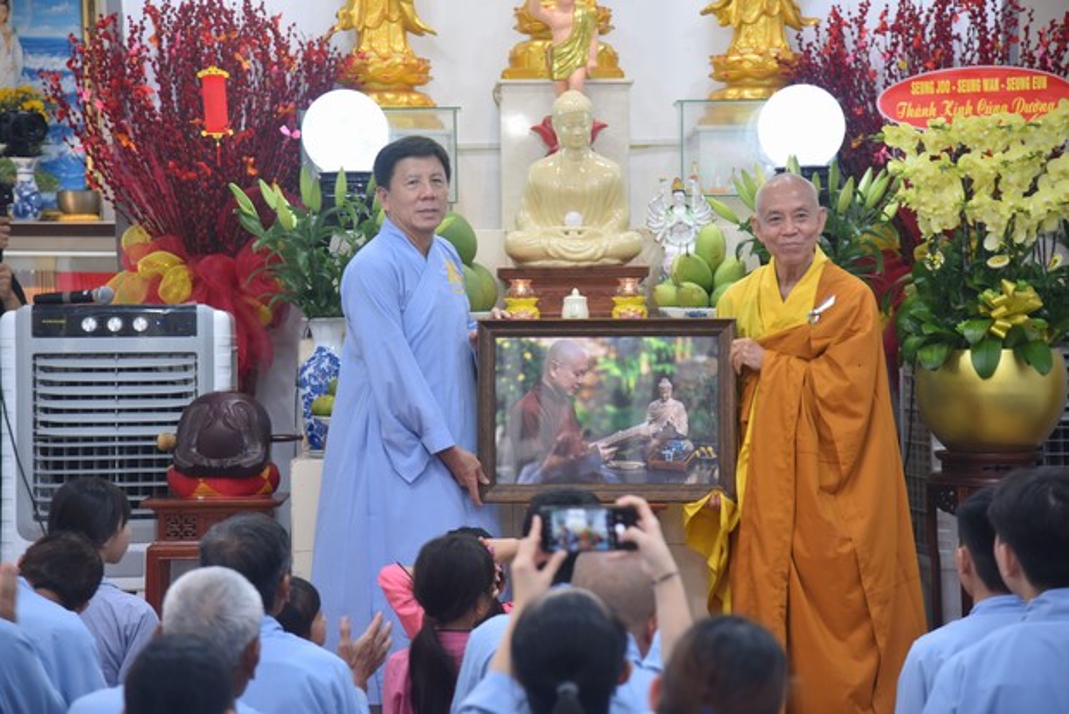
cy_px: 357
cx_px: 534
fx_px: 3268
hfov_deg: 18.6
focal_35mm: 110
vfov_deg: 12.5
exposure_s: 1/60
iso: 560
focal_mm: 110
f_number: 4
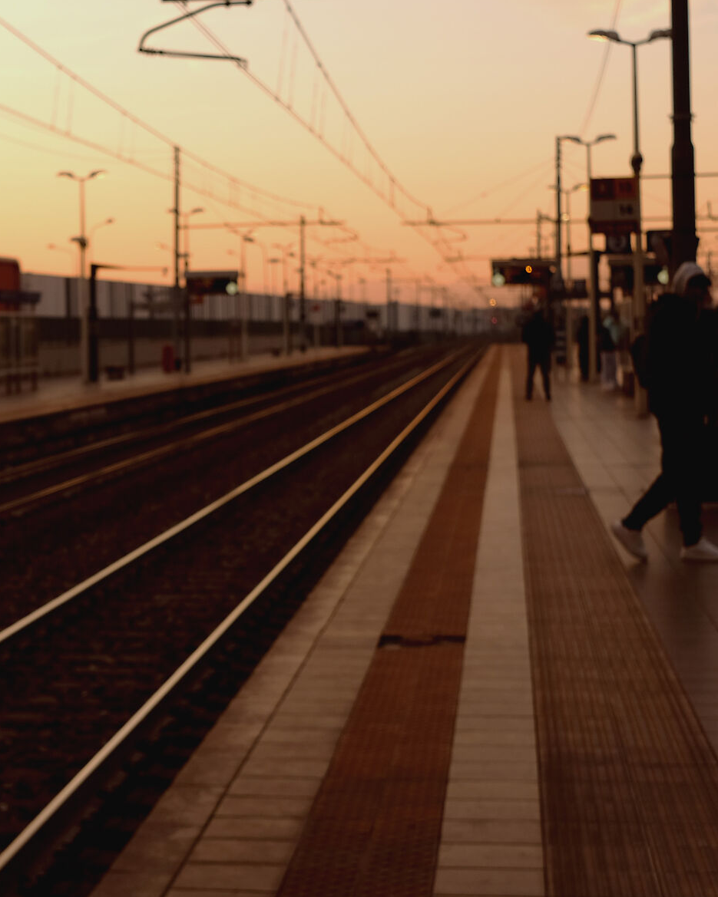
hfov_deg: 19.1
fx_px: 2099
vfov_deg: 24.1
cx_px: 99
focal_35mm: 79
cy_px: 341
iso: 200
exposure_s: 1/180
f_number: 4
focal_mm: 27
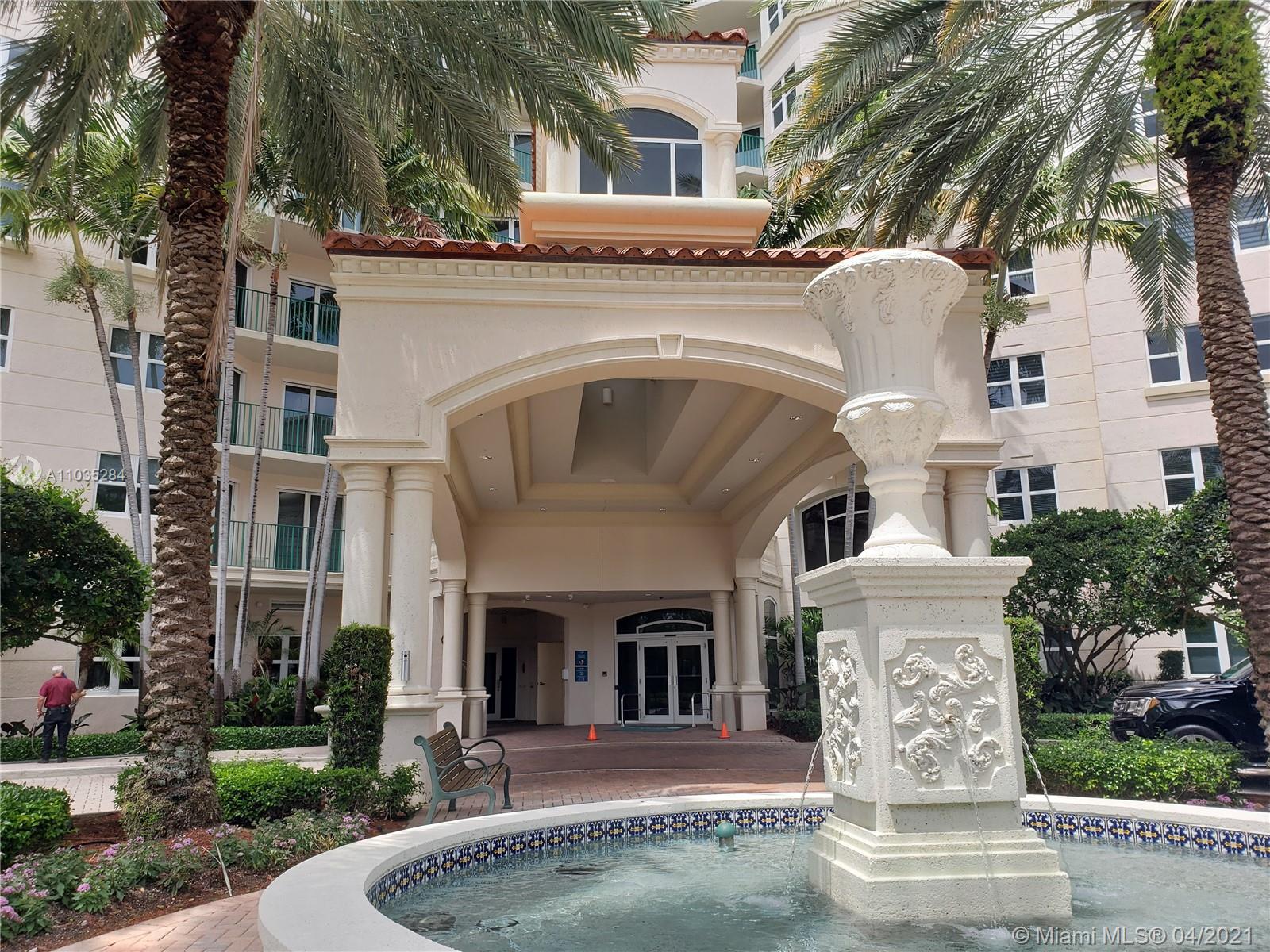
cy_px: 476
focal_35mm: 26
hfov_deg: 67.3
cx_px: 635
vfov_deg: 53.1
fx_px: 954
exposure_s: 1/758
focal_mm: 4.3
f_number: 2.4
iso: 50
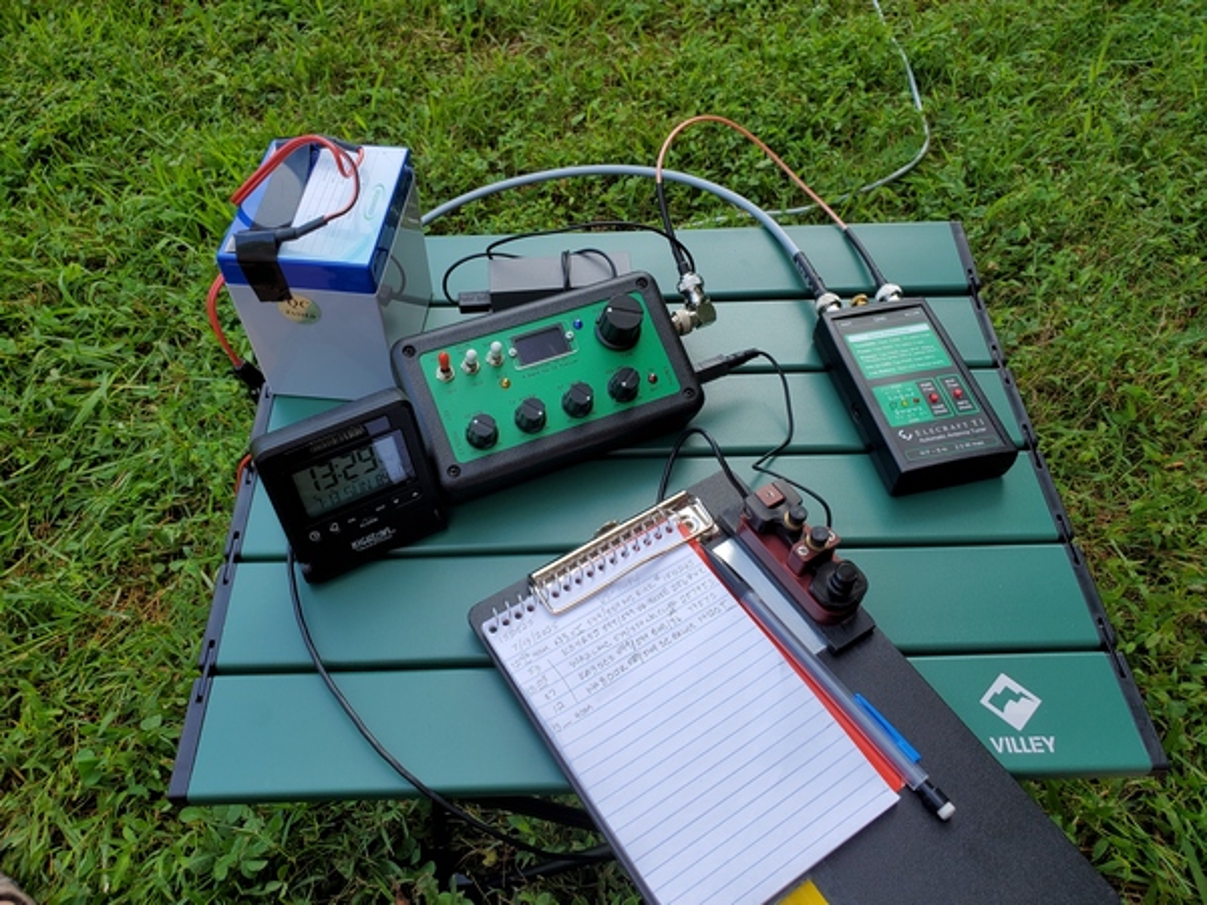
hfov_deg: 67.3
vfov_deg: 53.1
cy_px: 452
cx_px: 604
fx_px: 907
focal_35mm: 26
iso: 50
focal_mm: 4.3
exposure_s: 1/391
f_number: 2.4
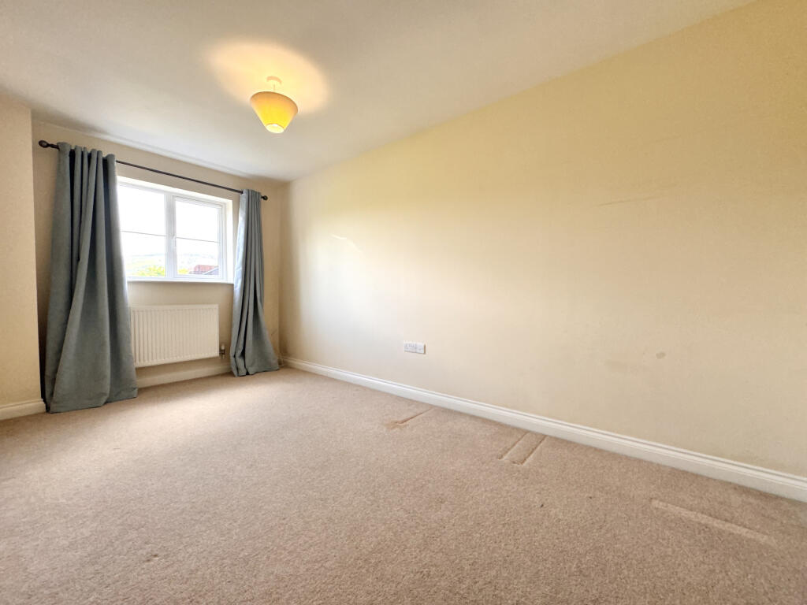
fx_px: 326
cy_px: 302
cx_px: 404
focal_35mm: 14
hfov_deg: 102.1
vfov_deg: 85.7
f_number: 2.2
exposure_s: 1/100
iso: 125
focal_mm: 2.22
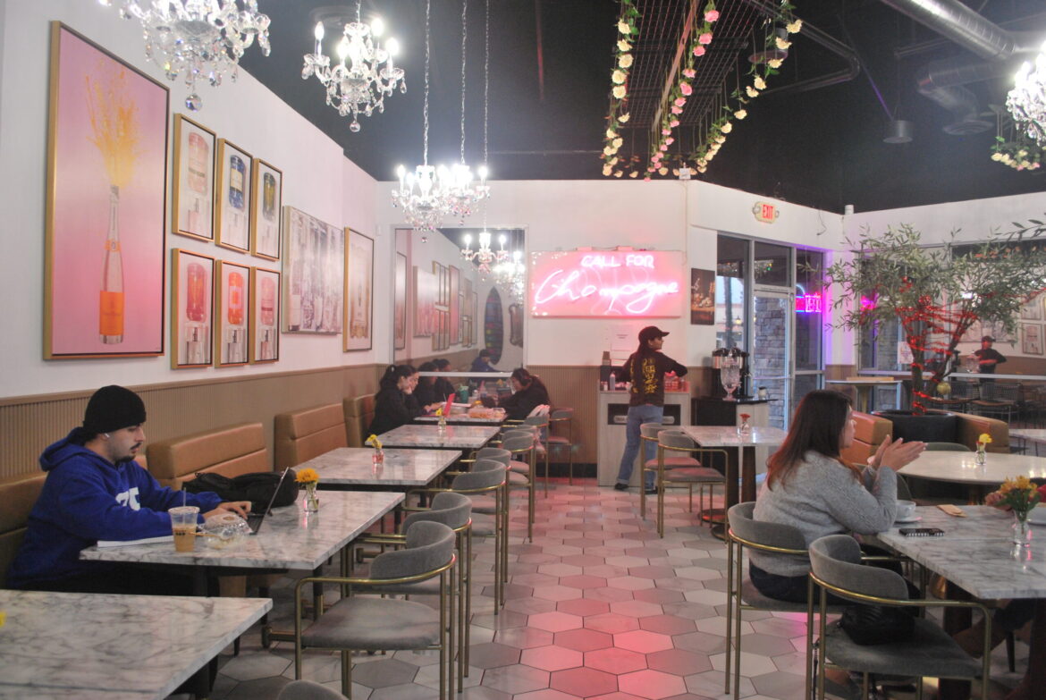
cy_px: 350
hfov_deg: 67.3
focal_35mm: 27
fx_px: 785
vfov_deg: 48.0
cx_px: 523
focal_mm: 18
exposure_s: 1/30
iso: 360
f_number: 3.5
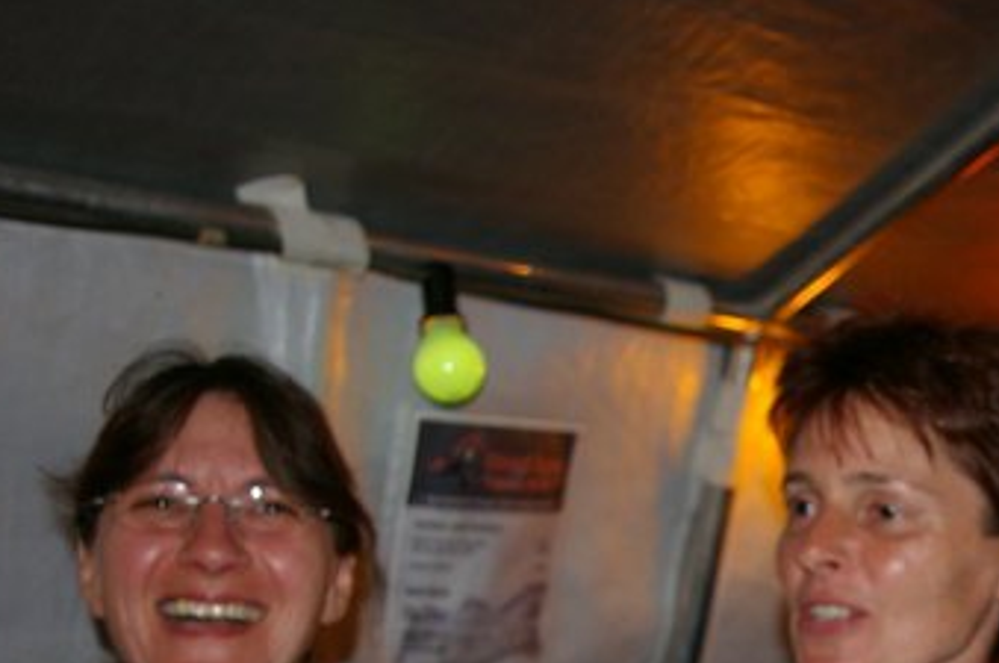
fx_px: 1802
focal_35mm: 65
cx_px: 852
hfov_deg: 30.0
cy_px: 623
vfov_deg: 20.3
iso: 200
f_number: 4
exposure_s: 1/30
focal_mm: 21
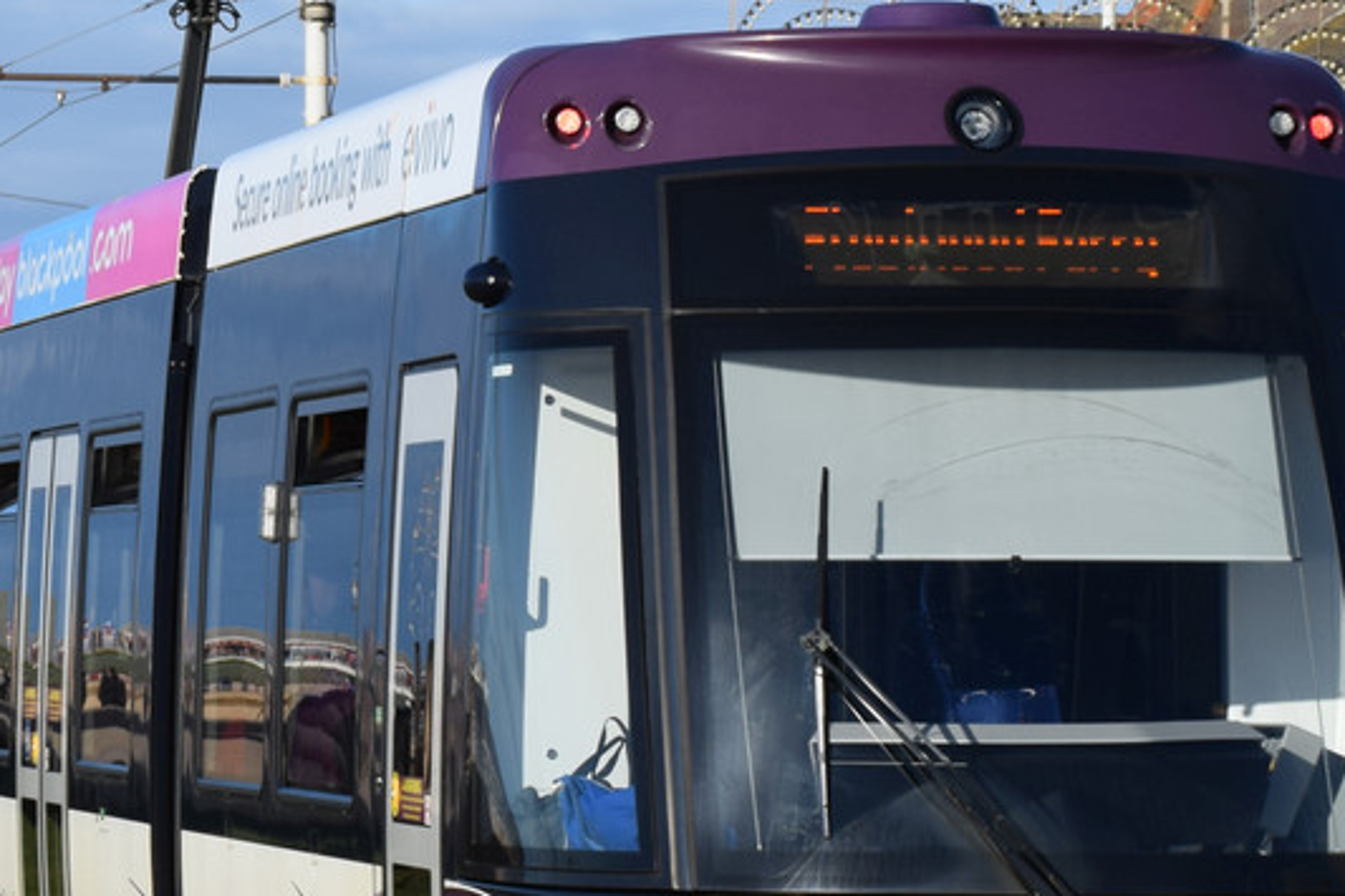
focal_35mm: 169
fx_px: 6312
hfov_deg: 12.1
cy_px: 497
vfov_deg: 8.1
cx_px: 358
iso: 200
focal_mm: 50
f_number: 11
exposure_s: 1/500
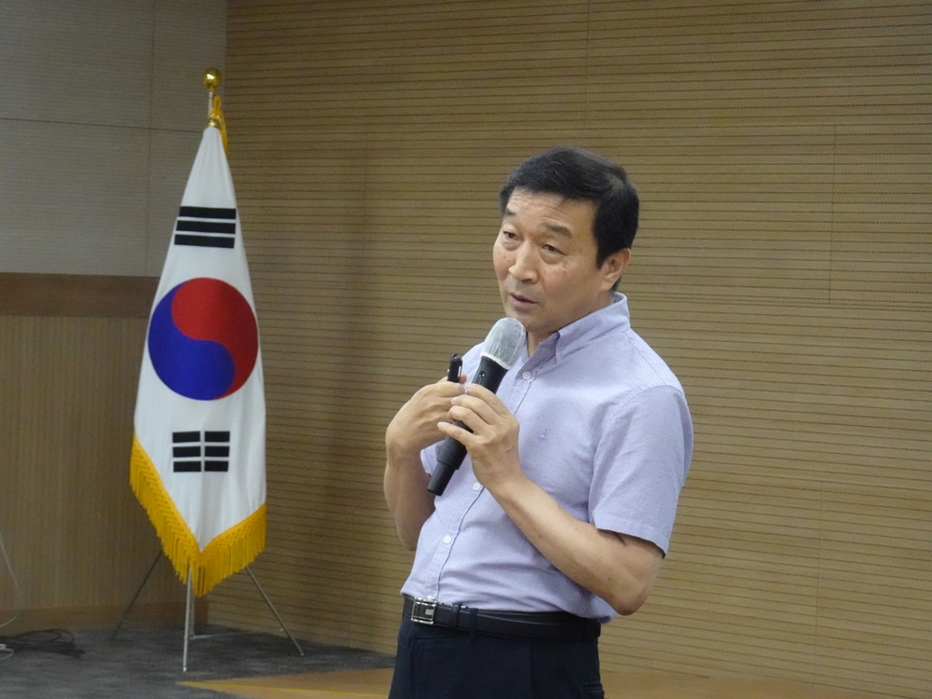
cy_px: 350
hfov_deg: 17.1
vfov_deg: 12.9
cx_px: 466
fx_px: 3096
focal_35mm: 115
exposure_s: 1/60
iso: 1250
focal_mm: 18.23
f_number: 5.6
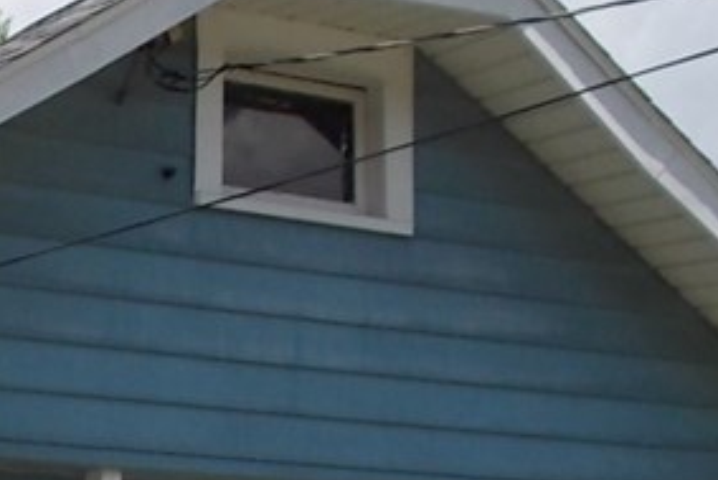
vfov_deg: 12.0
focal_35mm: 109
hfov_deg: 18.0
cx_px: -89
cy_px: 737
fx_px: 2175
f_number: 3.3
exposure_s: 1/1000
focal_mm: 4.1
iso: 80
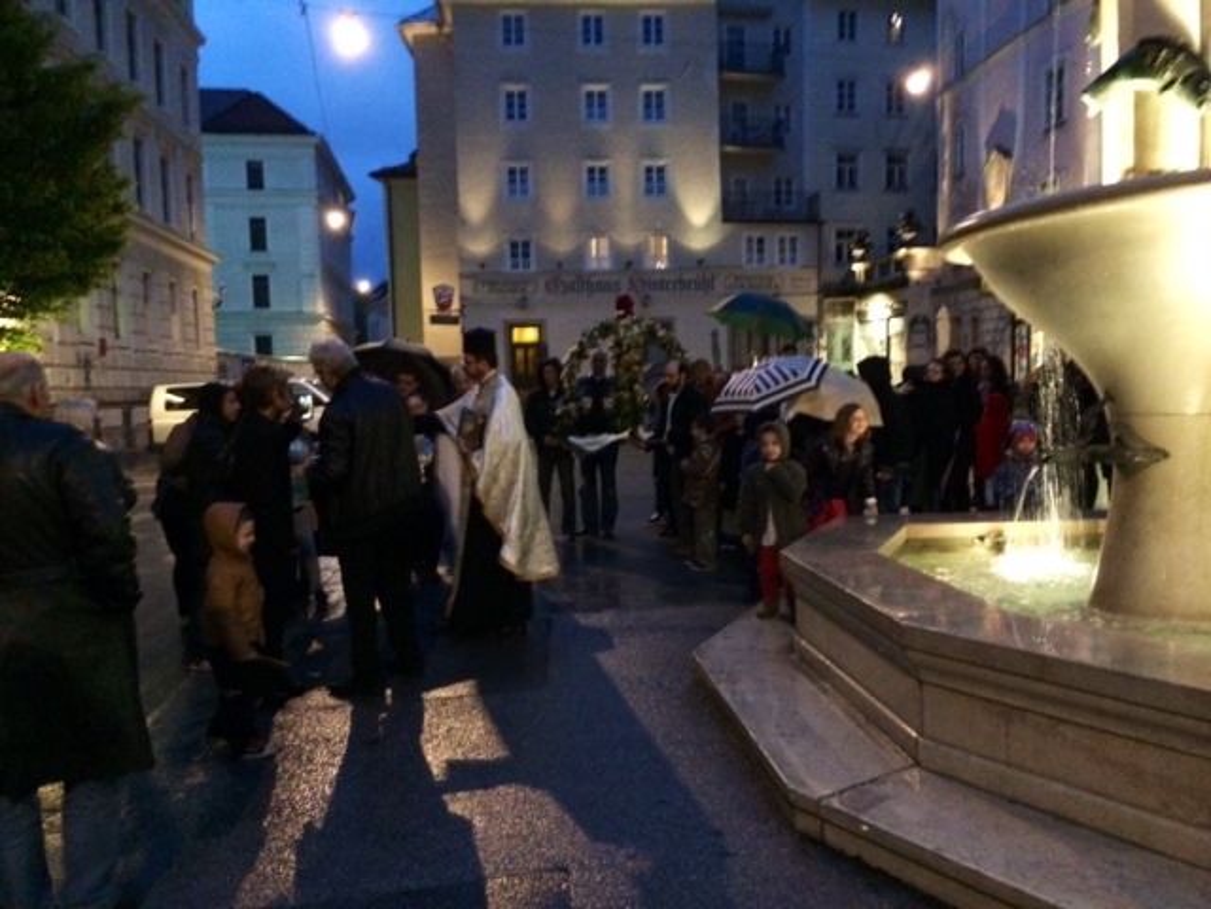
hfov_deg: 60.0
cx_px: 606
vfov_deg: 46.8
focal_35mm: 30
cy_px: 454
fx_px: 1050
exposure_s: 1/15
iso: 500
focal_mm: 4.12
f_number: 2.2
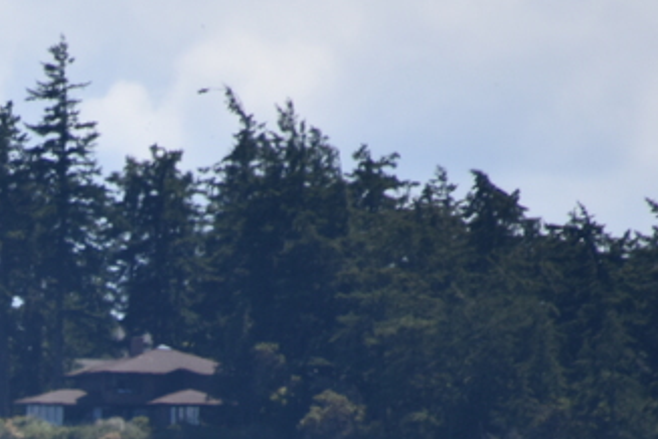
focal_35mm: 1176
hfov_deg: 1.8
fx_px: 21493
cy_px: 753
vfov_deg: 1.2
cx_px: -527
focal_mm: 300
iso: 160
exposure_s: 1/640
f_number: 5.6
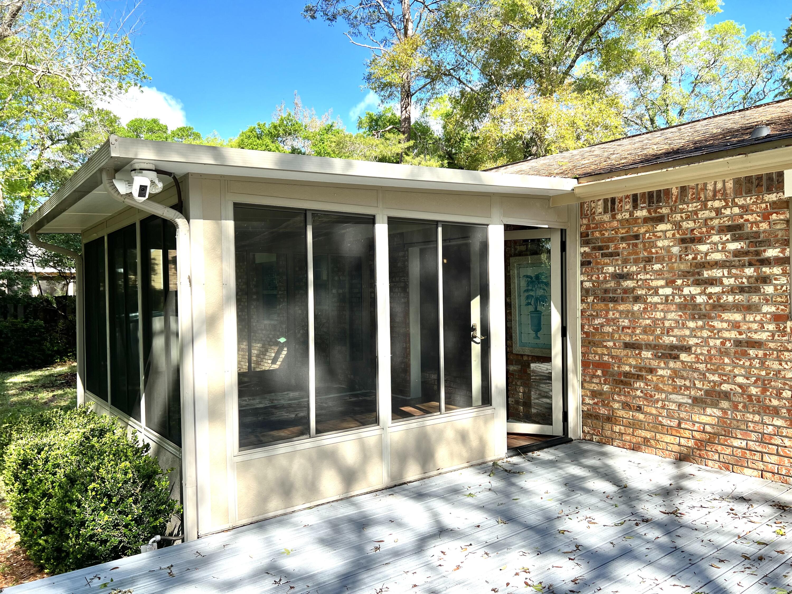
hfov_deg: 67.3
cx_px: 396
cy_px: 297
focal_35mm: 26
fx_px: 595
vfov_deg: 53.1
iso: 50
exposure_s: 1/1147
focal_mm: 5.7
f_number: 1.5
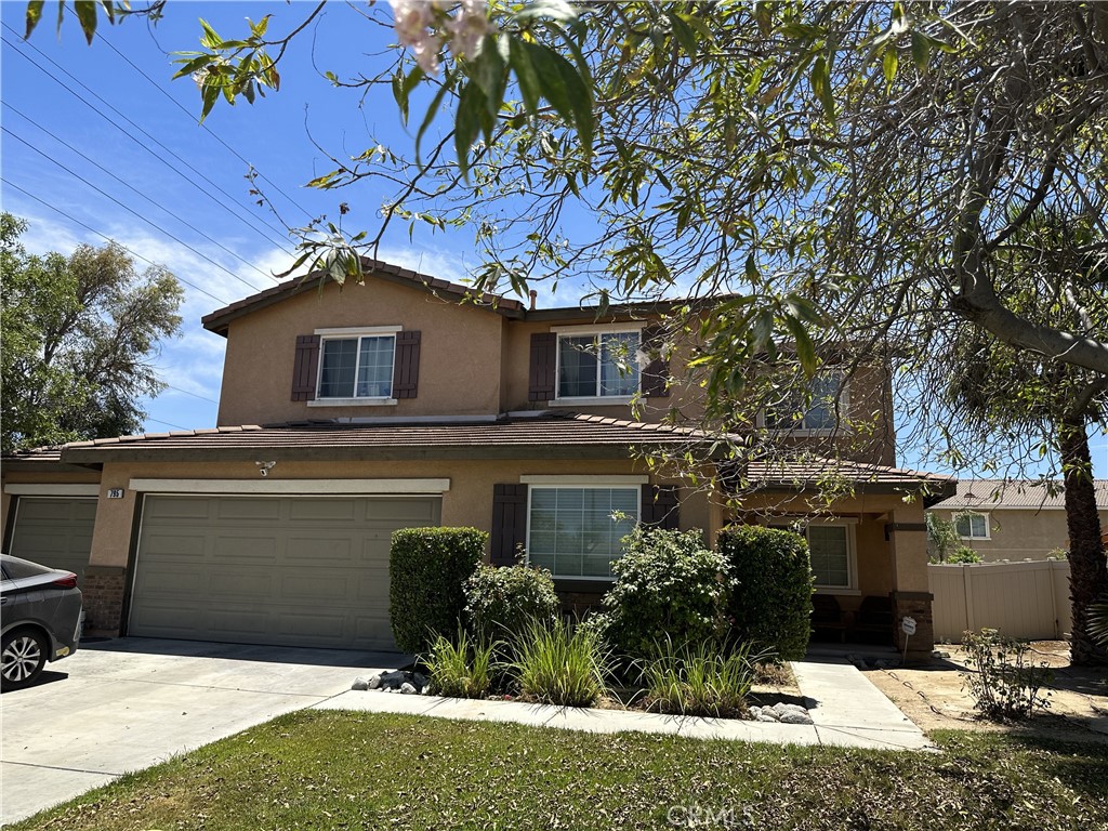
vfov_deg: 56.8
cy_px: 416
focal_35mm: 24
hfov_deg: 71.6
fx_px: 768
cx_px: 554
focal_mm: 6.86
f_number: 1.78
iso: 80
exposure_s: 1/3247
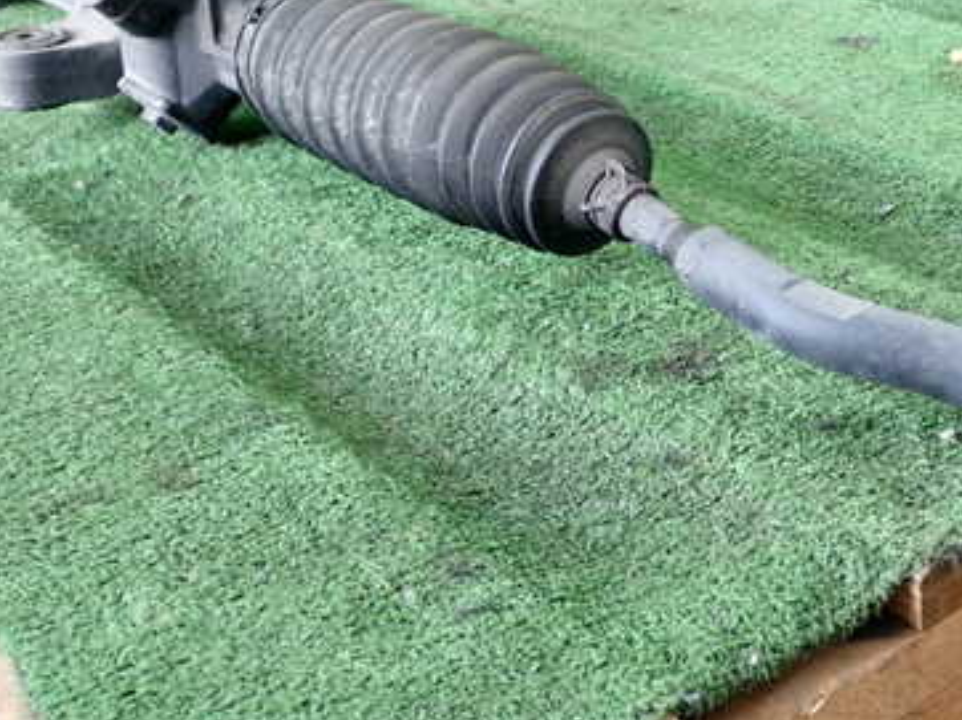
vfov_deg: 23.2
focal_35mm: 63
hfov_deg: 30.5
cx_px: 656
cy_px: 268
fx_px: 1750
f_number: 2.7
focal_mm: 6.83
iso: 640
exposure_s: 1/125
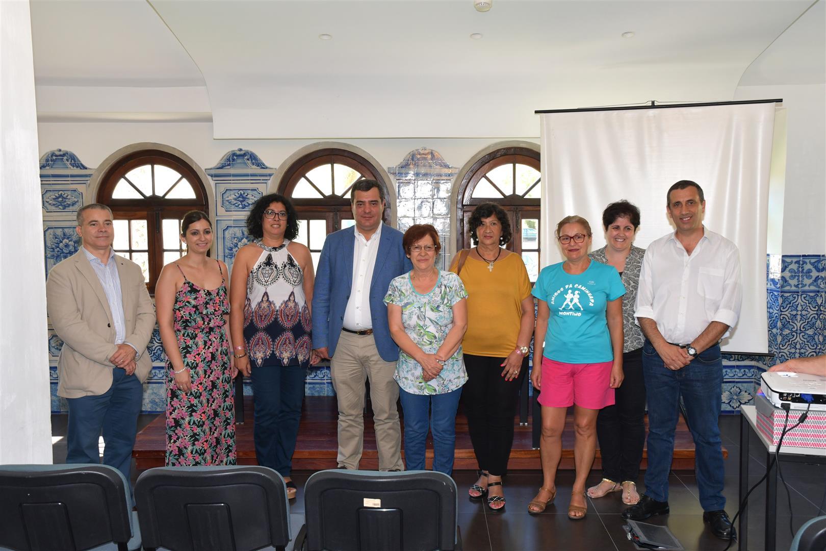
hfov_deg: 57.2
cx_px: 413
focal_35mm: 33
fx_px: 757
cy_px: 276
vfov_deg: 40.0
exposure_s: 1/100
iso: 640
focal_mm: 22
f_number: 5.6
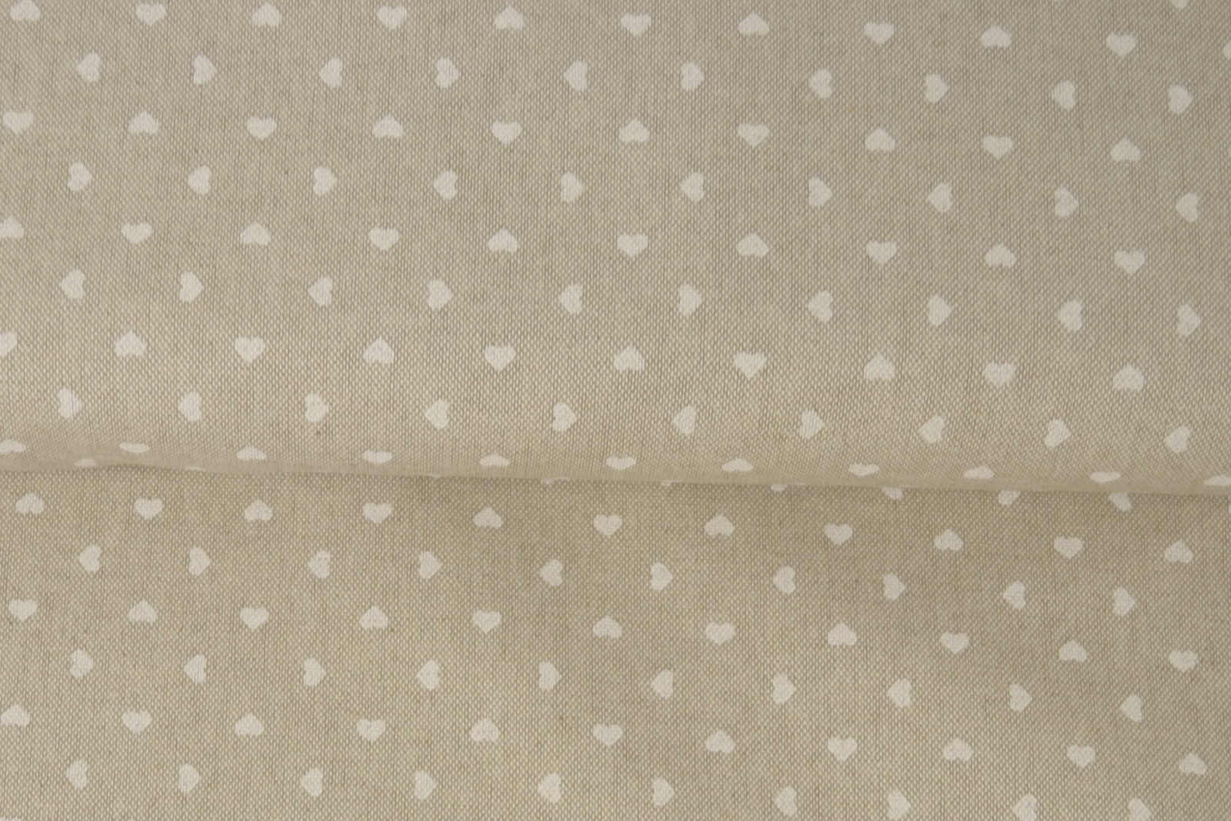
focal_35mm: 72
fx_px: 2462
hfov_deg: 27.9
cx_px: 395
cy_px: 889
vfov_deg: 18.3
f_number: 3.8
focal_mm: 22
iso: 100
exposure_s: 1/60
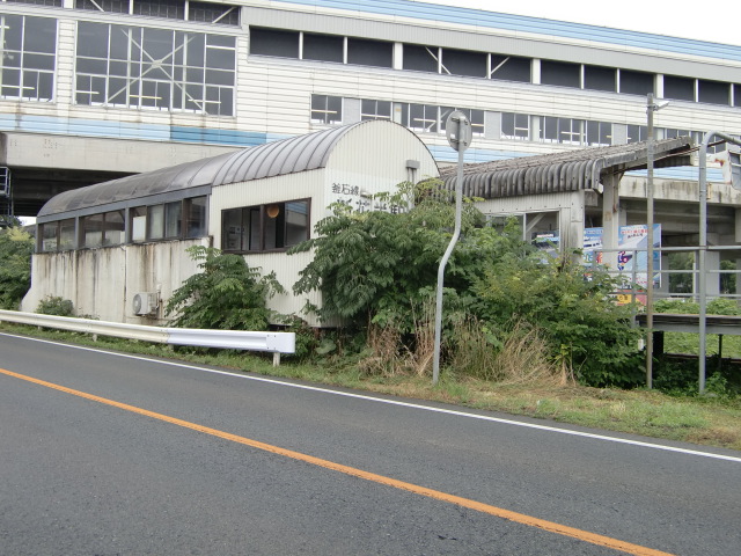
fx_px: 835
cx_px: 370
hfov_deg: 47.9
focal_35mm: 39
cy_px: 278
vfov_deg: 36.8
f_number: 3
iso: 64
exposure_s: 1/200
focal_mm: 6.9
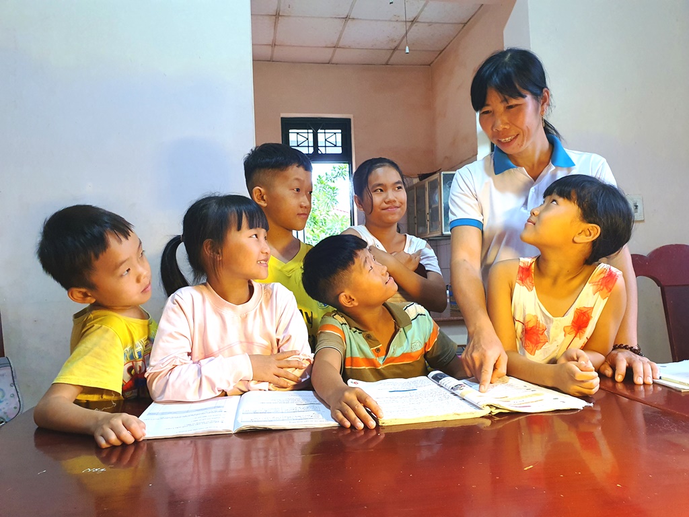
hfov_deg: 67.3
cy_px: 258
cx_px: 344
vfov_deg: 53.1
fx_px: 518
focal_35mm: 26
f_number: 2.4
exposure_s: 1/50
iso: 320
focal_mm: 4.3
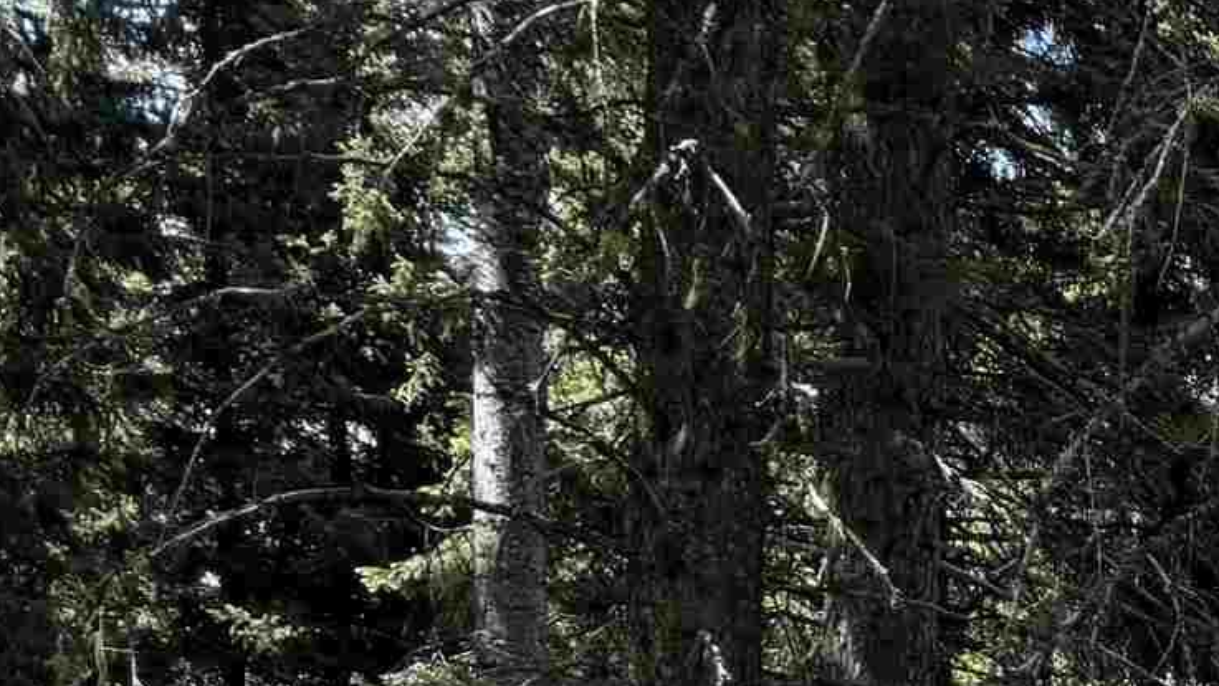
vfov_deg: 10.0
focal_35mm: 109
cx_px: 2296
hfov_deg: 16.1
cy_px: 1526
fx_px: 3524
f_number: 1.78
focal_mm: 6.76
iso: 80
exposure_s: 1/878
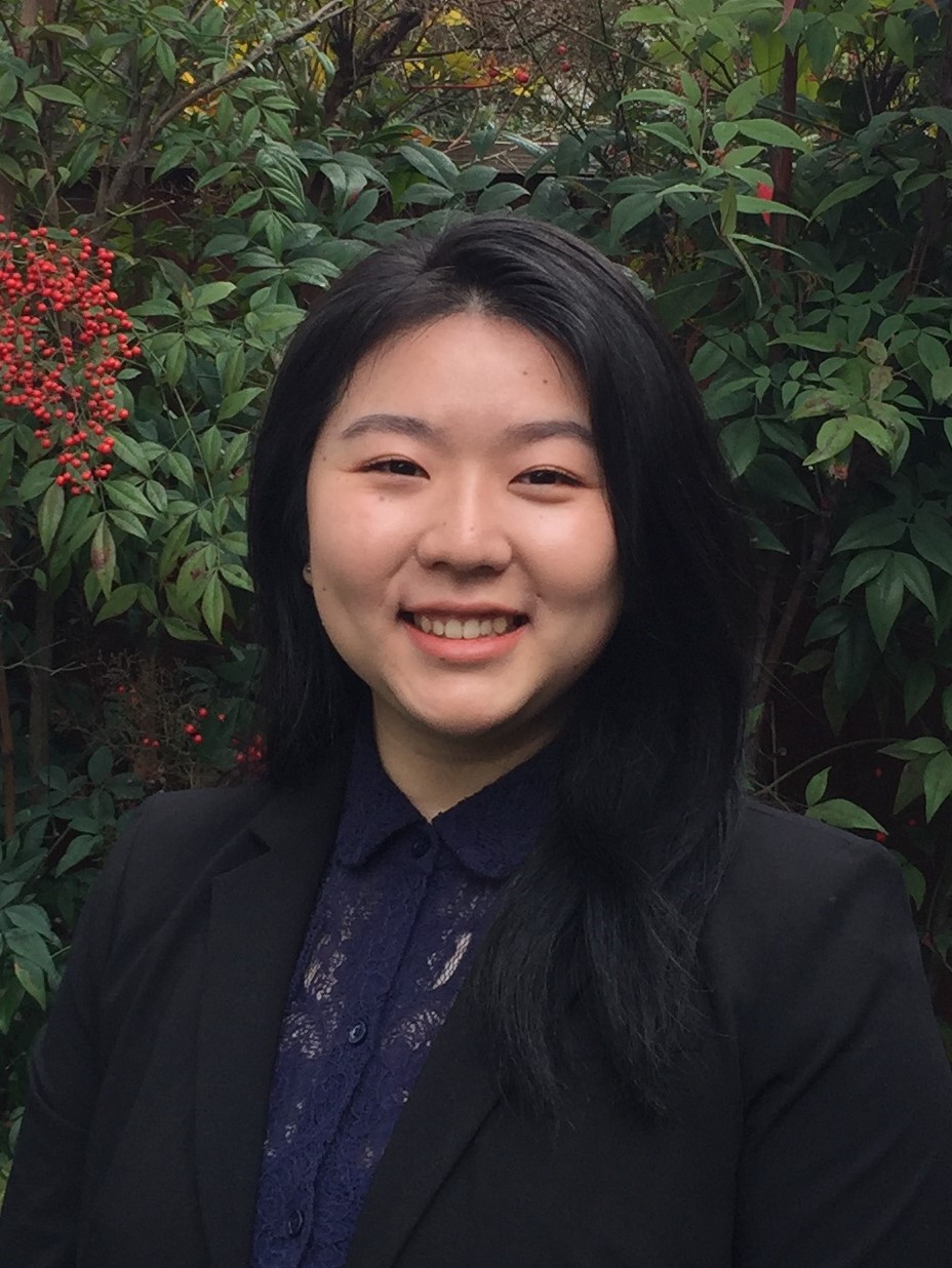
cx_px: 476
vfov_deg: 61.6
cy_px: 634
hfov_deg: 48.3
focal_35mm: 29
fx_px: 1063
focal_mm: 4.15
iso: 32
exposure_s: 1/289
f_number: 2.2
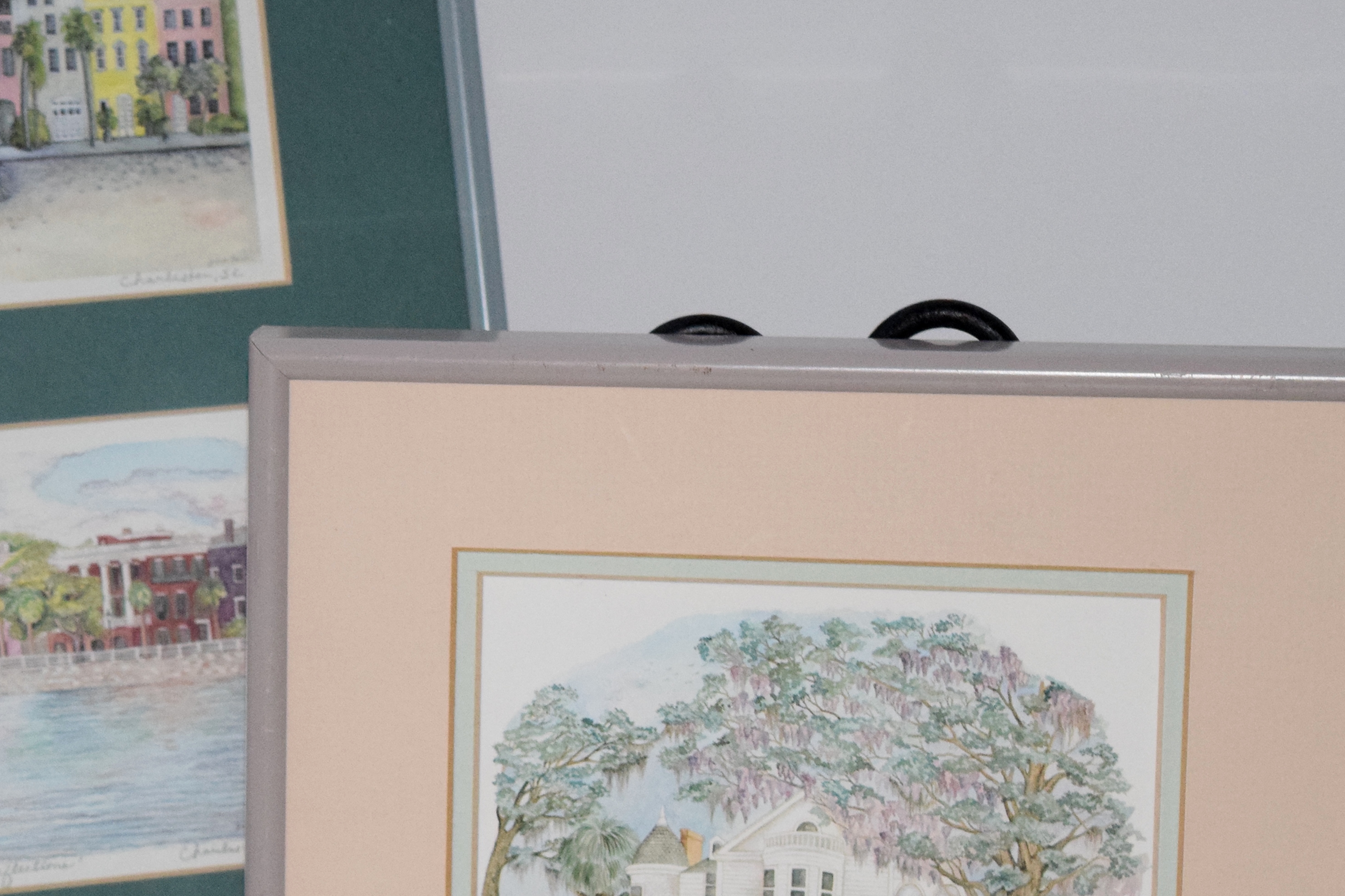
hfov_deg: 12.2
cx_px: 269
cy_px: 612
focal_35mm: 168
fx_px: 6277
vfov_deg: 8.2
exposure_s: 1/20
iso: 2200
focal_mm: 55
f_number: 5.6
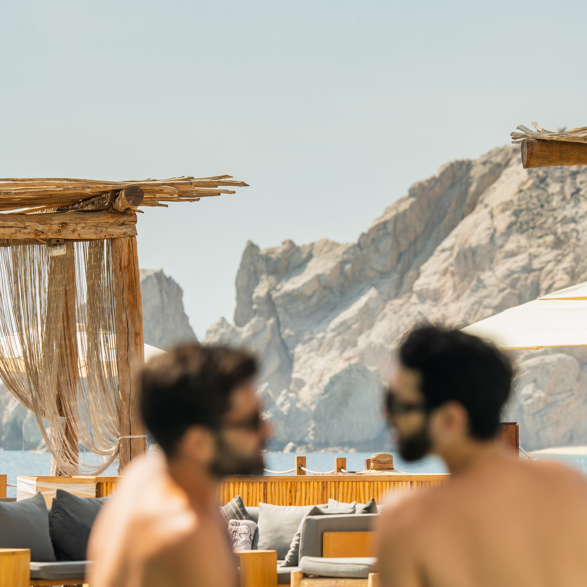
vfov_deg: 5.4
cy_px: 350
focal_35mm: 323
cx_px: 293
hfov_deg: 5.4
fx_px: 6200
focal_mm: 252.9
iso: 100
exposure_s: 1/60
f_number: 8
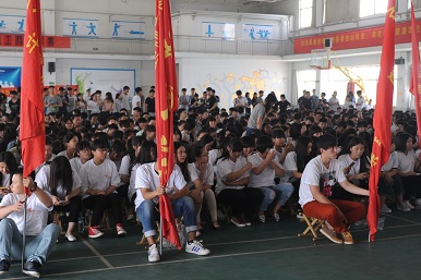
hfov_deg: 37.5
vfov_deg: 25.5
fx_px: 620
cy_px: 128
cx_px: 223
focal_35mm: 53
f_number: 2.8
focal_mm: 32
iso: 400
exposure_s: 1/100
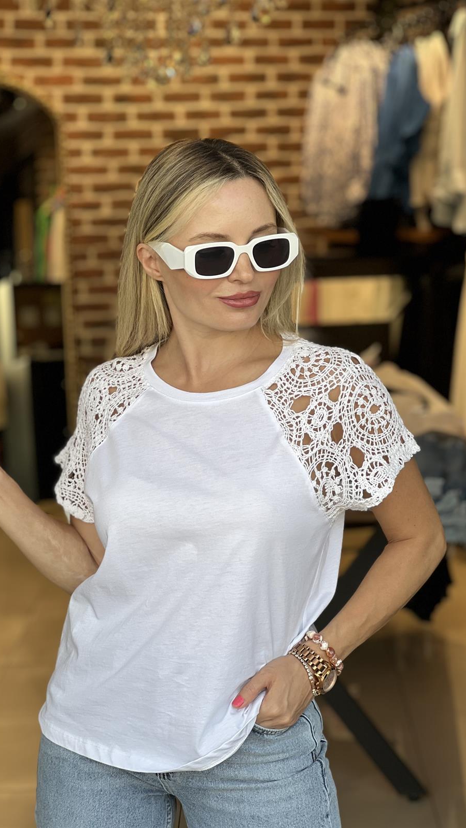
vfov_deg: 25.3
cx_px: 206
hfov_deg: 14.4
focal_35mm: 84
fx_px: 1845
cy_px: 414
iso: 32
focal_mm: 9
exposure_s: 1/100
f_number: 2.8
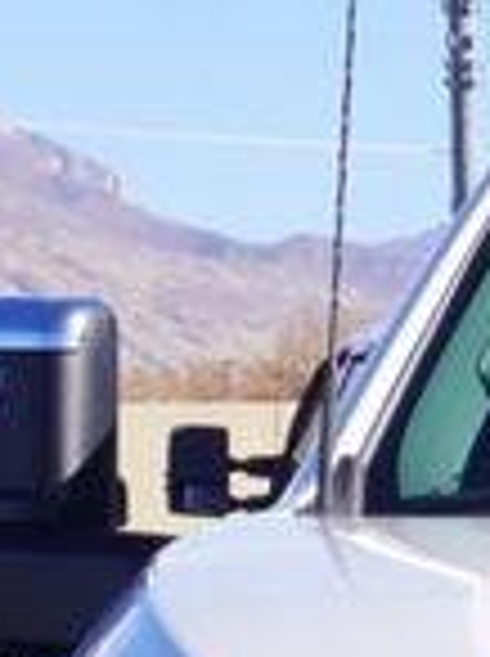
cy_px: 1318
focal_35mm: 253
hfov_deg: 5.7
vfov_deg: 7.5
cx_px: 1110
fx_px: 4796
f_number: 9
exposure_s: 1/125
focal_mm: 25
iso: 100
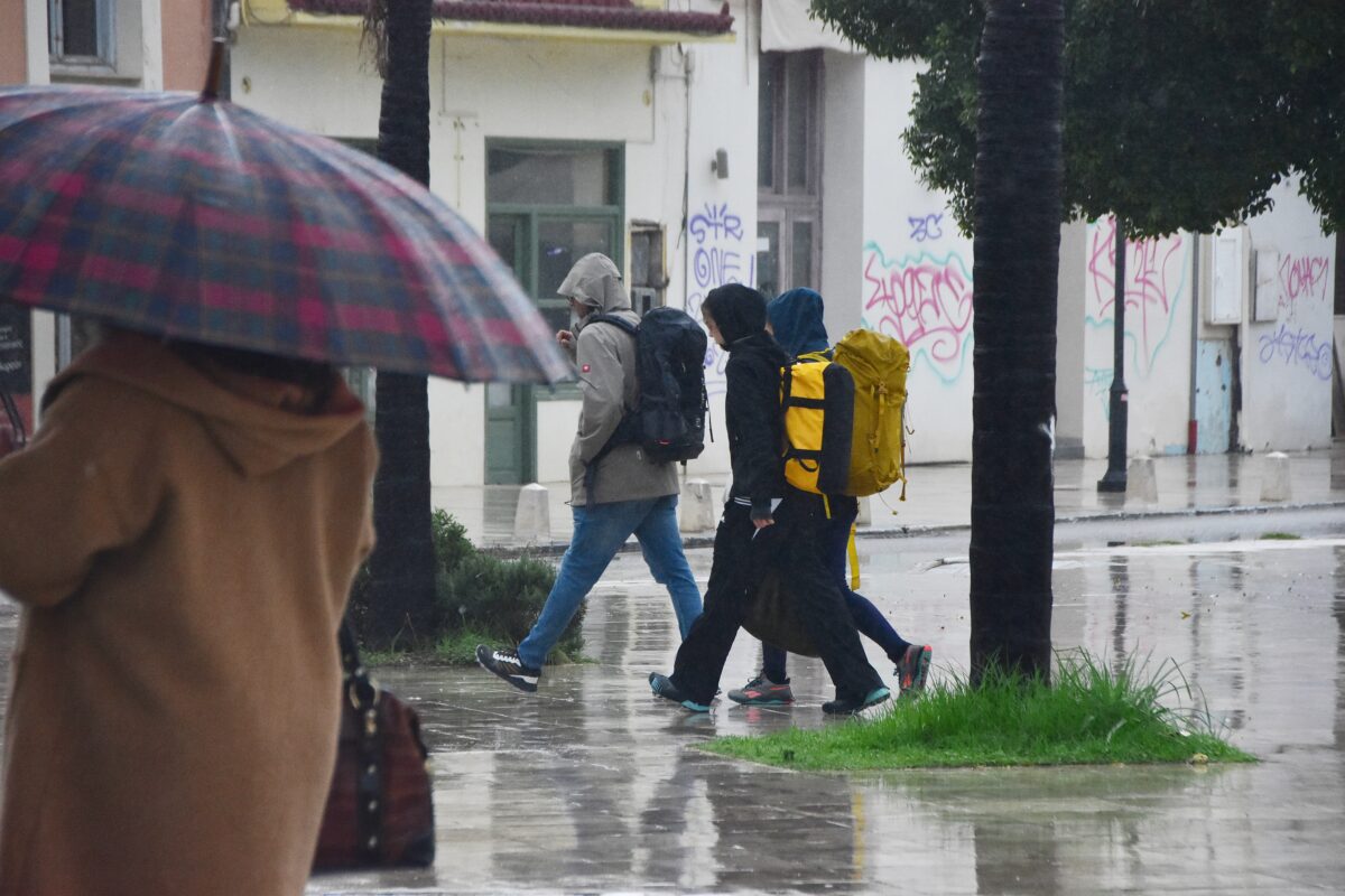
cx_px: 672
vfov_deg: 6.5
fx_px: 7845
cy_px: 448
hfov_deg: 9.8
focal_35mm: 210
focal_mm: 140
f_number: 8
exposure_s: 1/640
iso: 2000
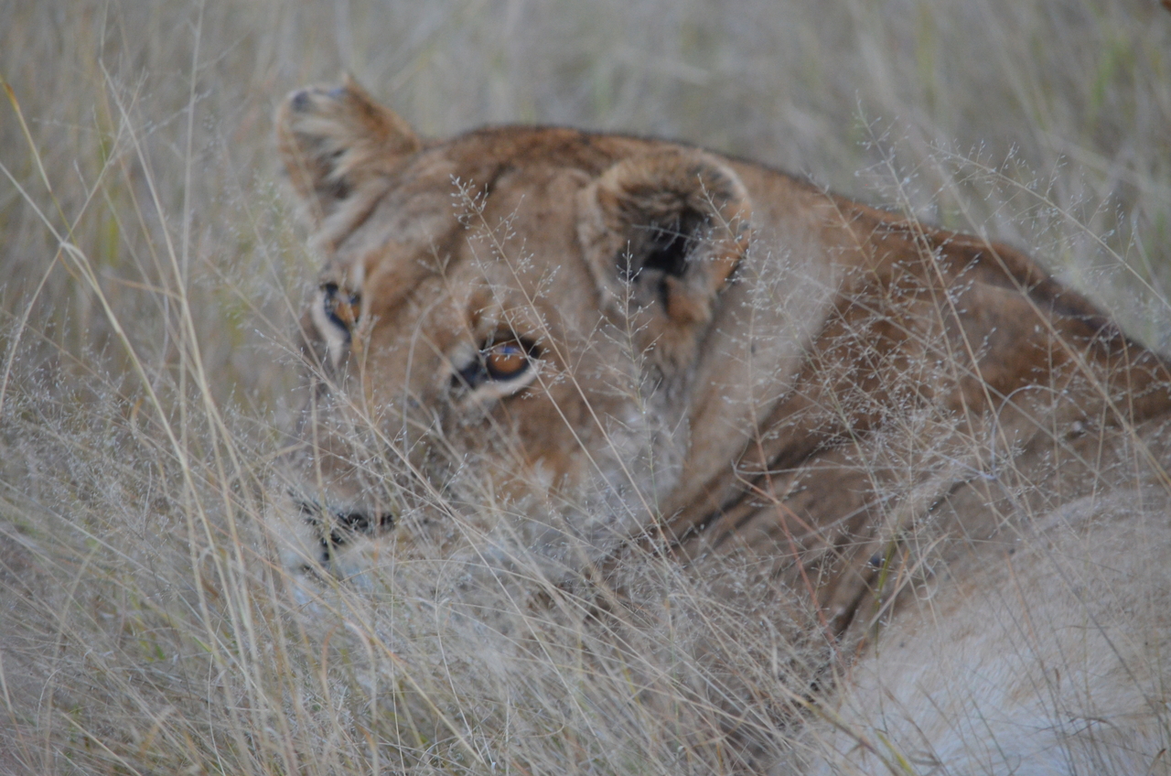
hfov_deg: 6.3
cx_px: 586
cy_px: 388
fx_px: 10713
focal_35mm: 330
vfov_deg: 4.1
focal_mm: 220
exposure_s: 1/125
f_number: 5.3
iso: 1800
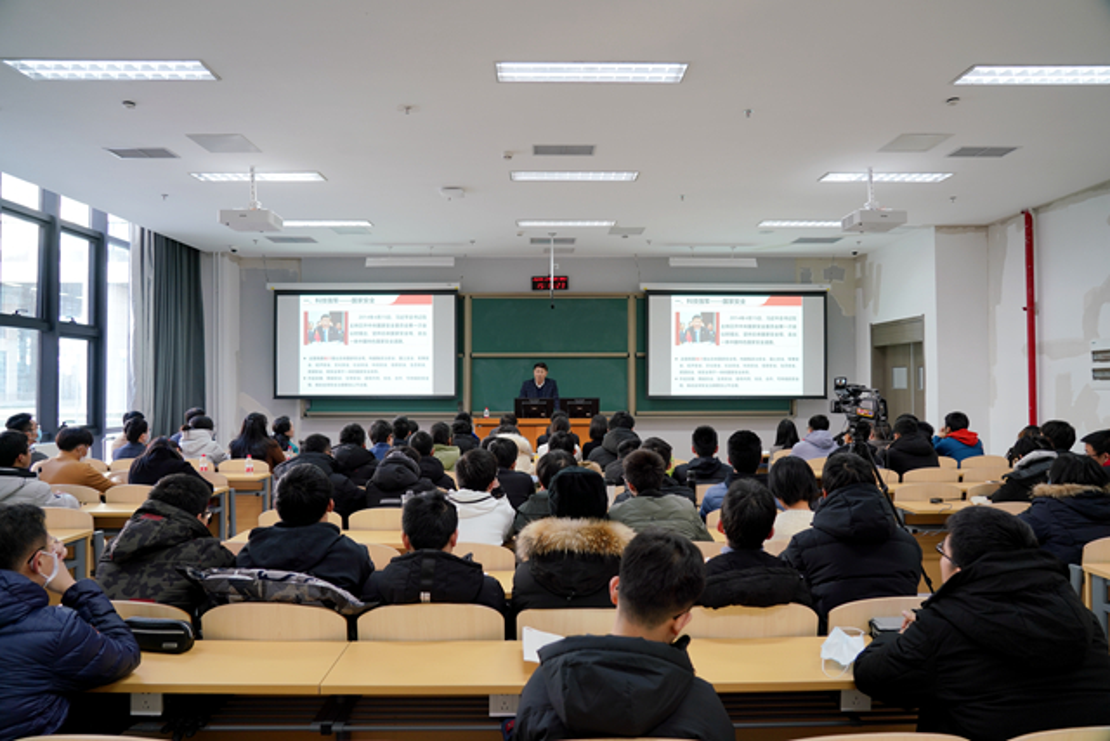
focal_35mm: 24
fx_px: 740
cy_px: 370
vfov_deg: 53.2
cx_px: 555
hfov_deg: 73.7
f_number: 4
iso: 250
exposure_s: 1/30
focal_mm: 24
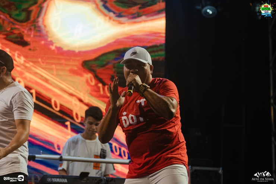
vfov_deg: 10.6
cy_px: 92
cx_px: 138
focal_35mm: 129
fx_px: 989
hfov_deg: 15.9
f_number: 2.8
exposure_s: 1/1000
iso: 2500
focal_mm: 86
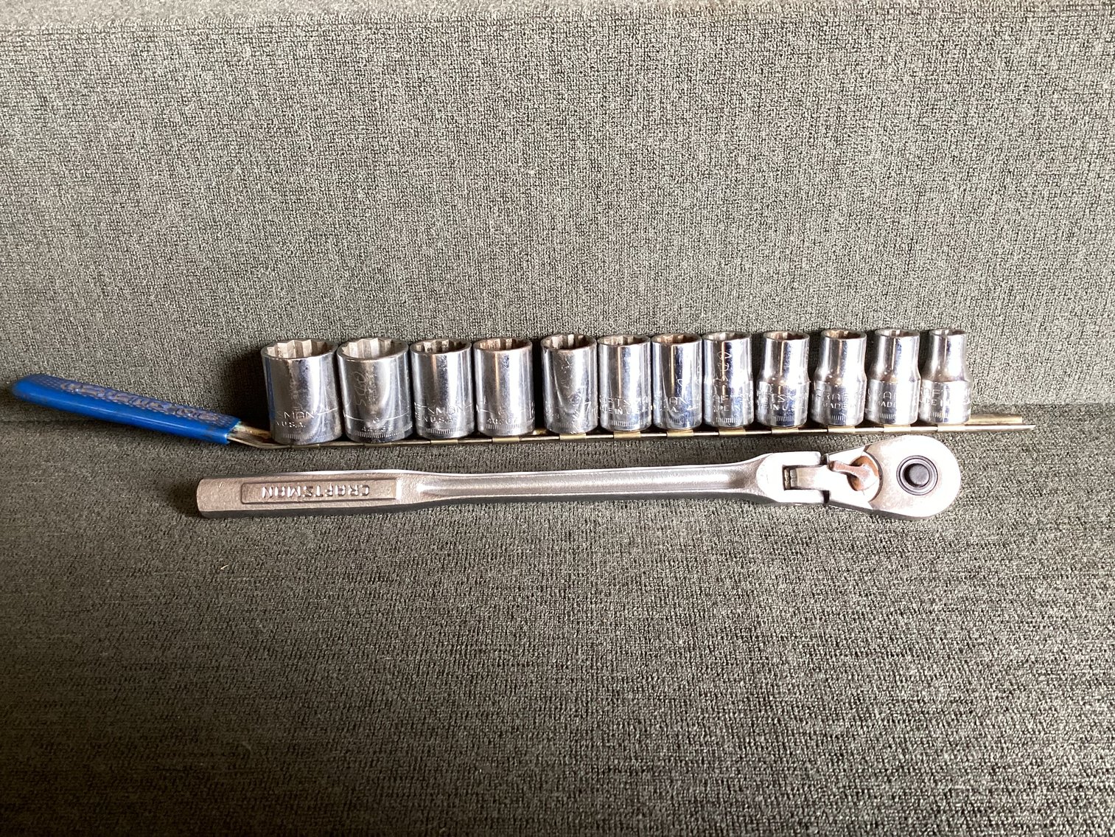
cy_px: 418
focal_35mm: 31
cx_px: 558
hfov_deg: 58.3
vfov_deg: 45.4
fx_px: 999
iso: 160
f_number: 2.4
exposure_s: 1/50
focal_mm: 3.3
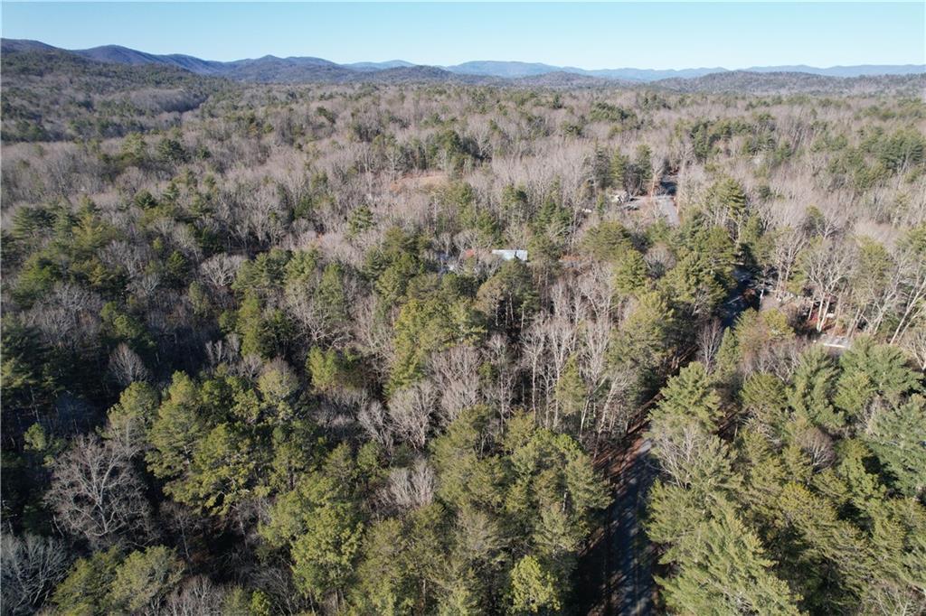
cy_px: 308
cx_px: 463
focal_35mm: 22
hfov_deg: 78.6
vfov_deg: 57.2
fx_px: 566
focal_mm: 8.38
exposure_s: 1/180
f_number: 2.8
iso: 150
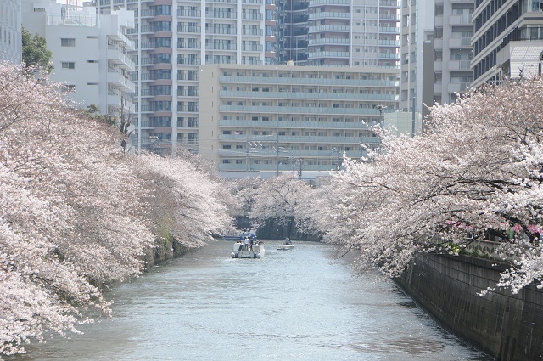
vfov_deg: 7.0
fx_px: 2937
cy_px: 180
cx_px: 272
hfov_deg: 10.6
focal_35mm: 195
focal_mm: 130
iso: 500
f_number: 8
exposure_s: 1/1000
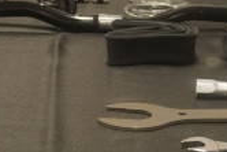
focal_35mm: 137
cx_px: 93
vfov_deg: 10.0
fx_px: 867
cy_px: 68
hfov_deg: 14.9
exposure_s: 1/160
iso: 2000
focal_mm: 19
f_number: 4
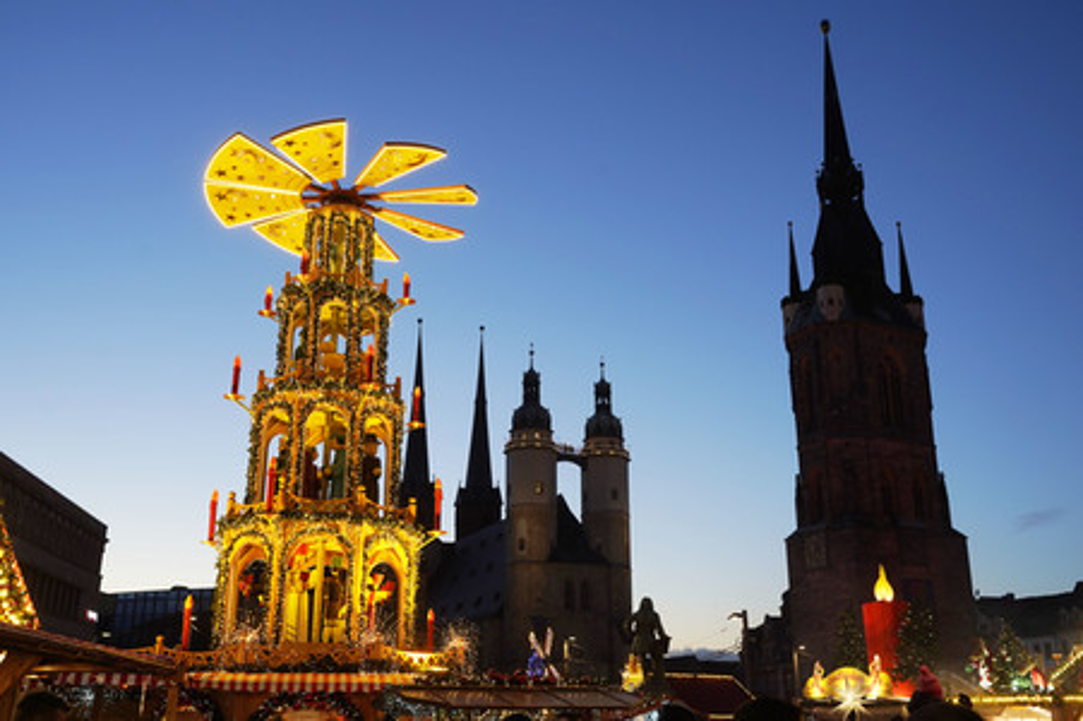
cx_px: 542
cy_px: 360
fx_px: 1052
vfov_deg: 37.8
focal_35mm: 35
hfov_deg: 54.5
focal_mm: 35
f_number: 5.6
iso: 640
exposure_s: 1/50
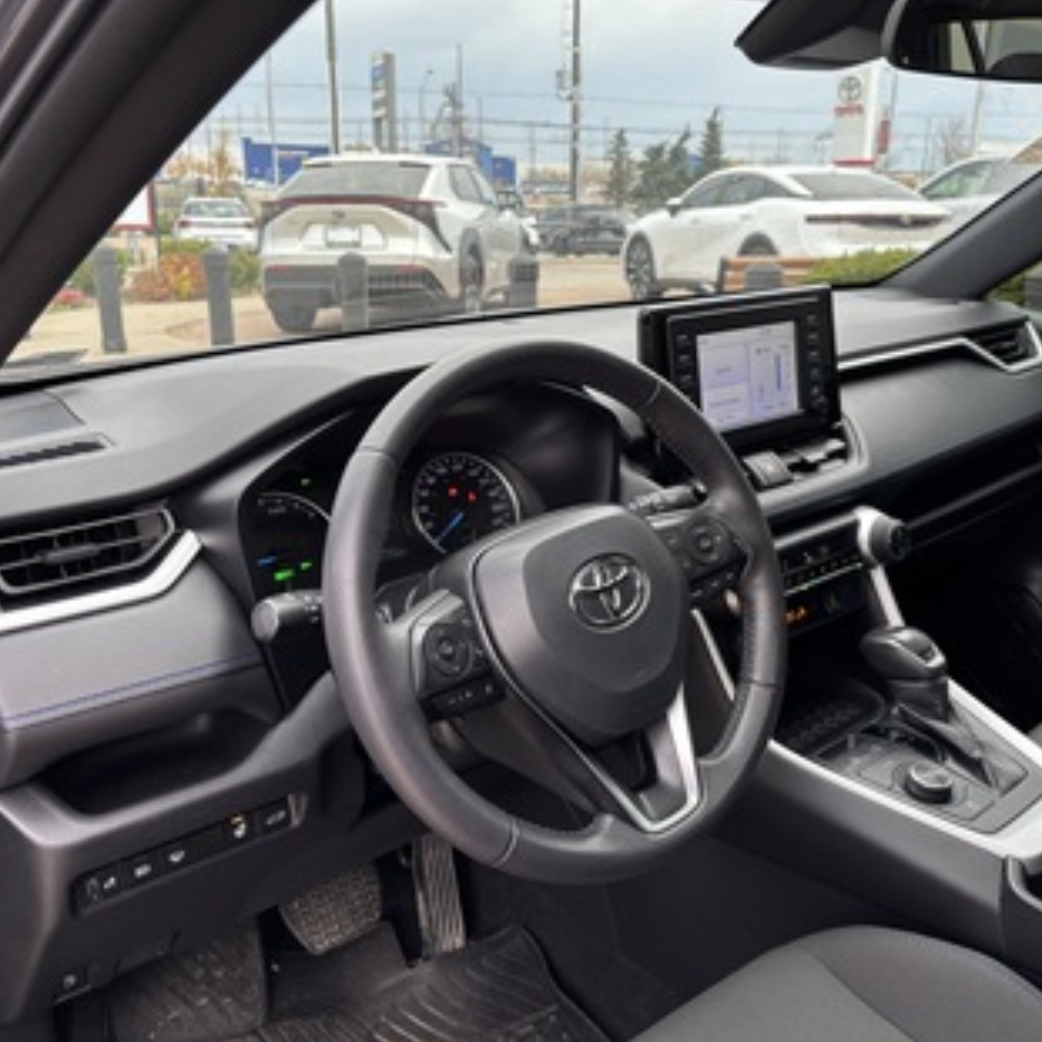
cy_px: 518
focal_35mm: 31
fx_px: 1056
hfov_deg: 52.4
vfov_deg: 52.5
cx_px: 590
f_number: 1.6
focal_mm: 5.96
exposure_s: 1/121
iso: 80
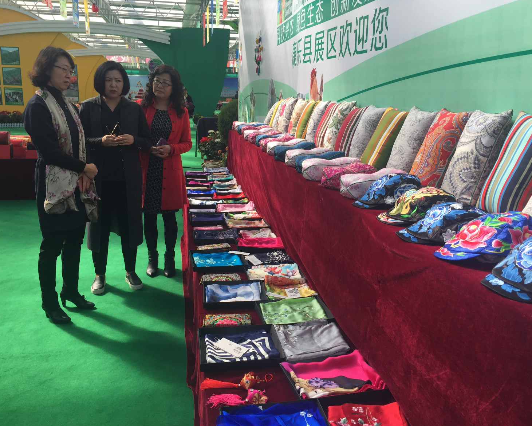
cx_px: 271
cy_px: 211
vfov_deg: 47.1
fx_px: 488
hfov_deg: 57.2
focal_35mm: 31
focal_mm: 4.15
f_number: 2.2
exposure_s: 1/670
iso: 32
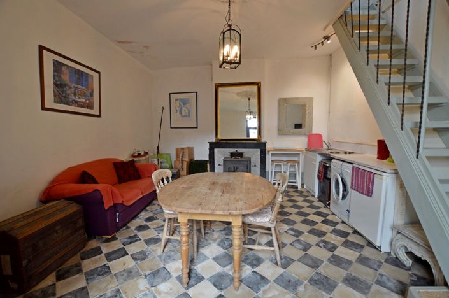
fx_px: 187
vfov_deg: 77.2
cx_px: 224
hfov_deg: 100.5
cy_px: 149
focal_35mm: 15
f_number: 4
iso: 400
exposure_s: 1/60
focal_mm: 10
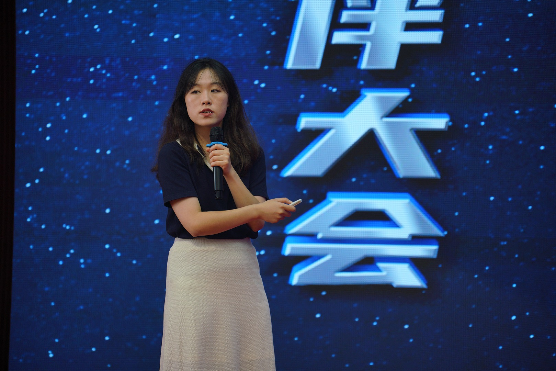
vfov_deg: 6.9
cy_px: 186
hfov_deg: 10.3
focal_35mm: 200
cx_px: 278
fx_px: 3089
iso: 320
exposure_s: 1/125
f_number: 4
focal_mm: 200
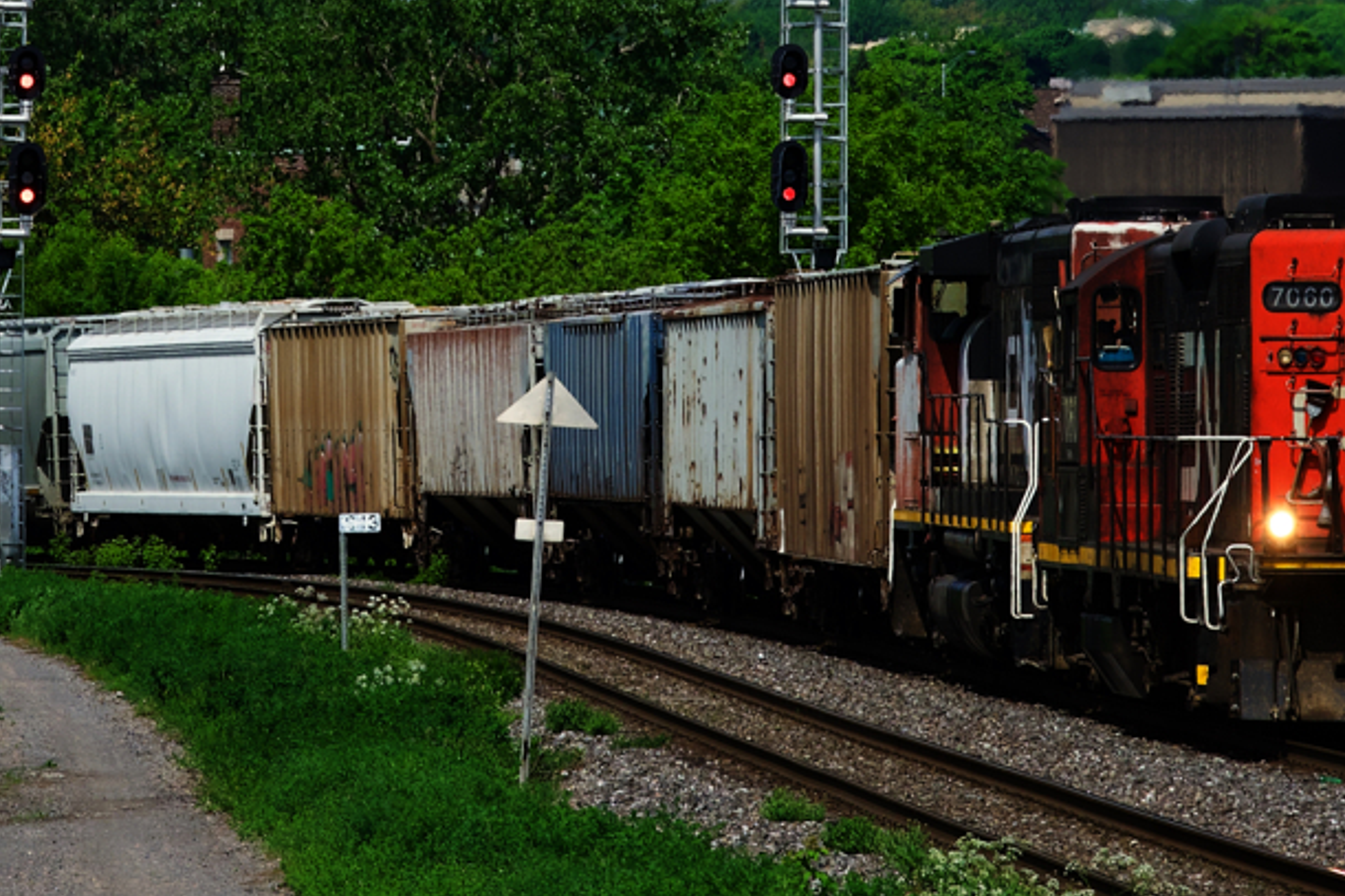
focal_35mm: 241
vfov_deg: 5.7
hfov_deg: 8.5
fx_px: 9001
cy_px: 134
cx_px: 581
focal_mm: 115
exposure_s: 1/800
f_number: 8
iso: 250
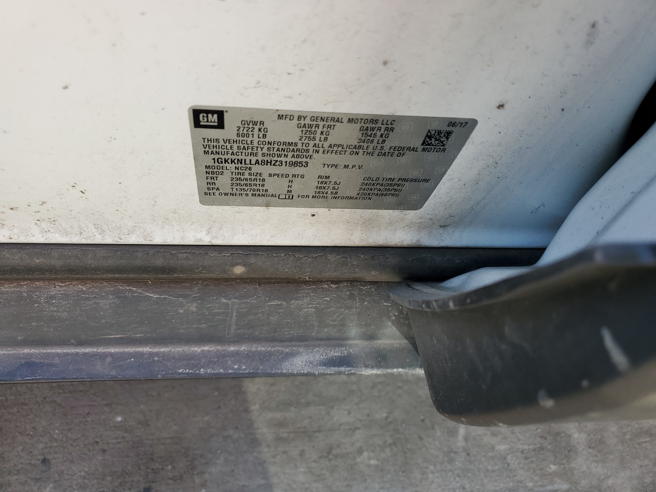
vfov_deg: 53.1
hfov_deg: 67.3
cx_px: 328
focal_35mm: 26
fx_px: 493
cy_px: 246
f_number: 1.5
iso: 50
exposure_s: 1/192
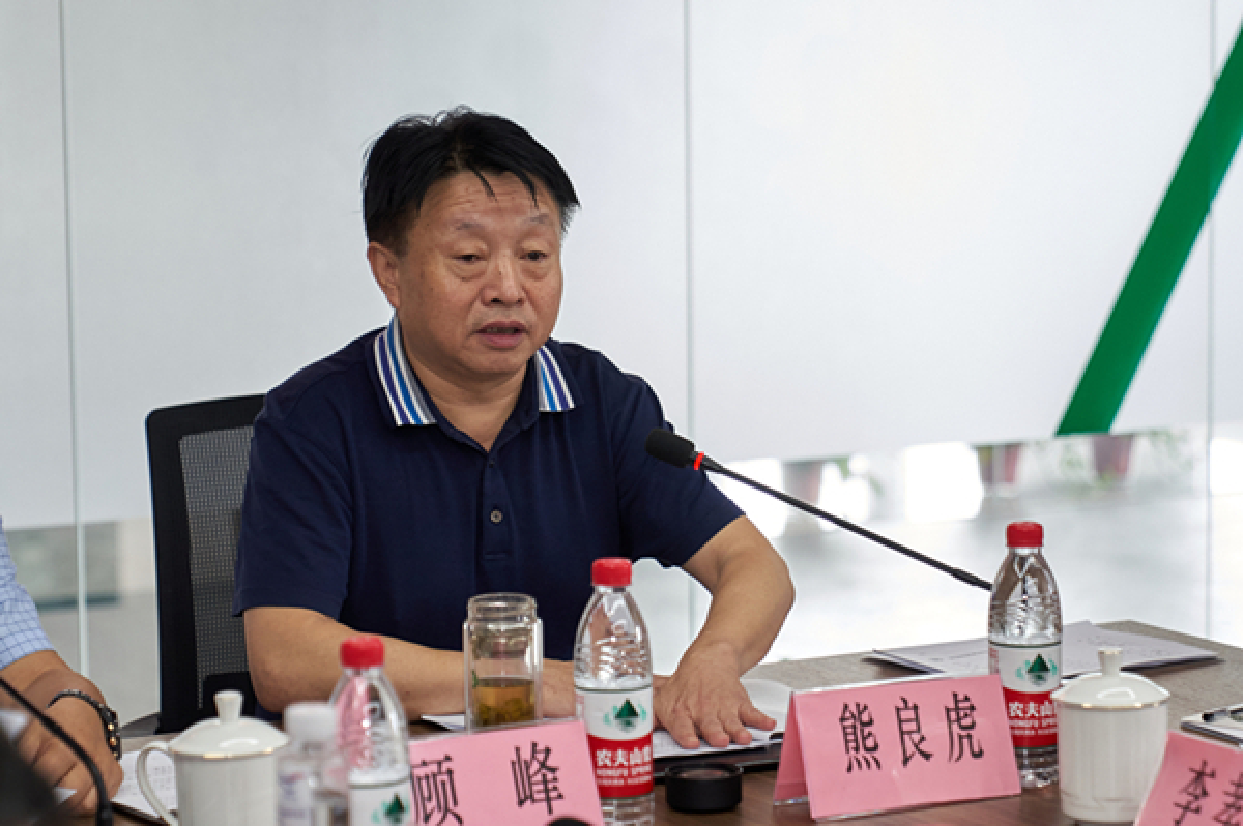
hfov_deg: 19.5
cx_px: 622
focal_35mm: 105
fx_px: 3622
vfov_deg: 13.0
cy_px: 413
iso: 1250
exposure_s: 1/125
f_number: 2.8
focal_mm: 70
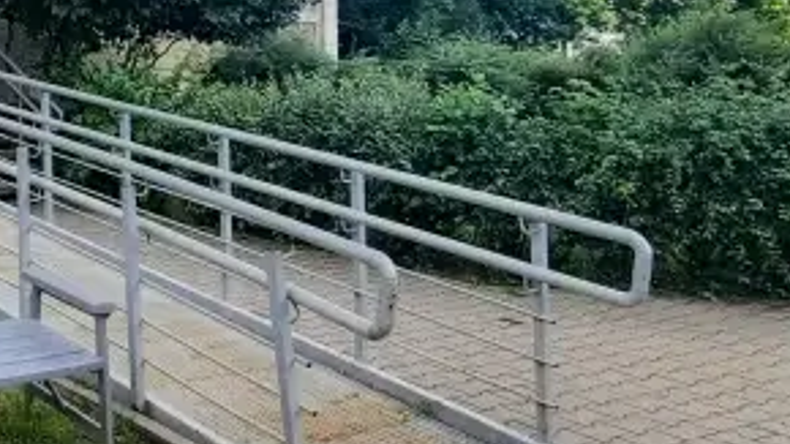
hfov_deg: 36.5
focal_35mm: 50
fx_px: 1047
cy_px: 30
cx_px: -25
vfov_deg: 23.2
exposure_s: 1/603
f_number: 2.2
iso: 40
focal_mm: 1.74
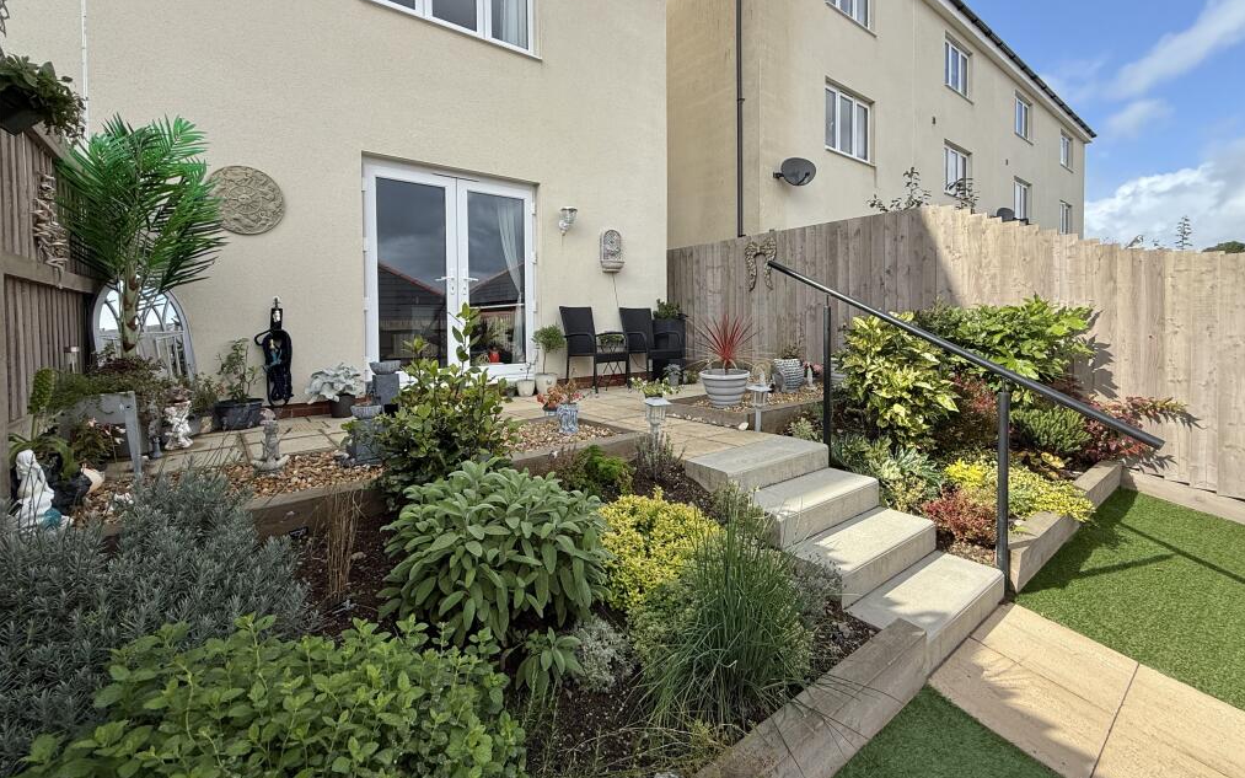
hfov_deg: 101.5
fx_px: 509
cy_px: 334
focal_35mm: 15
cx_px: 627
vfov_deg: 74.4
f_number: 2.2
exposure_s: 1/888
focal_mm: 2.22
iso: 50
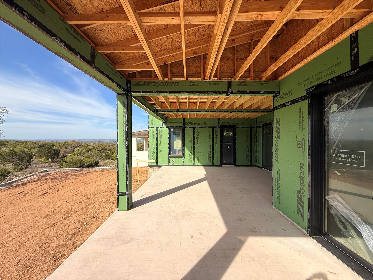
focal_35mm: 14
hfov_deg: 102.1
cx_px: 186
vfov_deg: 85.7
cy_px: 140
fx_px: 151
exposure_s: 1/1698
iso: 50
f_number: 2.2
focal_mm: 2.22
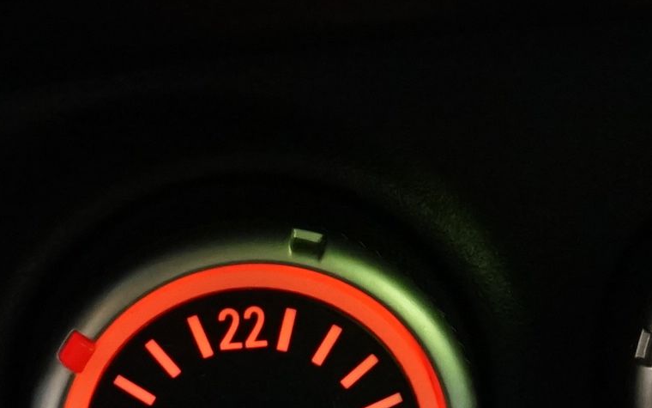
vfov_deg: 8.6
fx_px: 2719
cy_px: 243
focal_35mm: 153
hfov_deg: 13.5
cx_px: 678
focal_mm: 29
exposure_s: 1/20
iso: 2500
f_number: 5
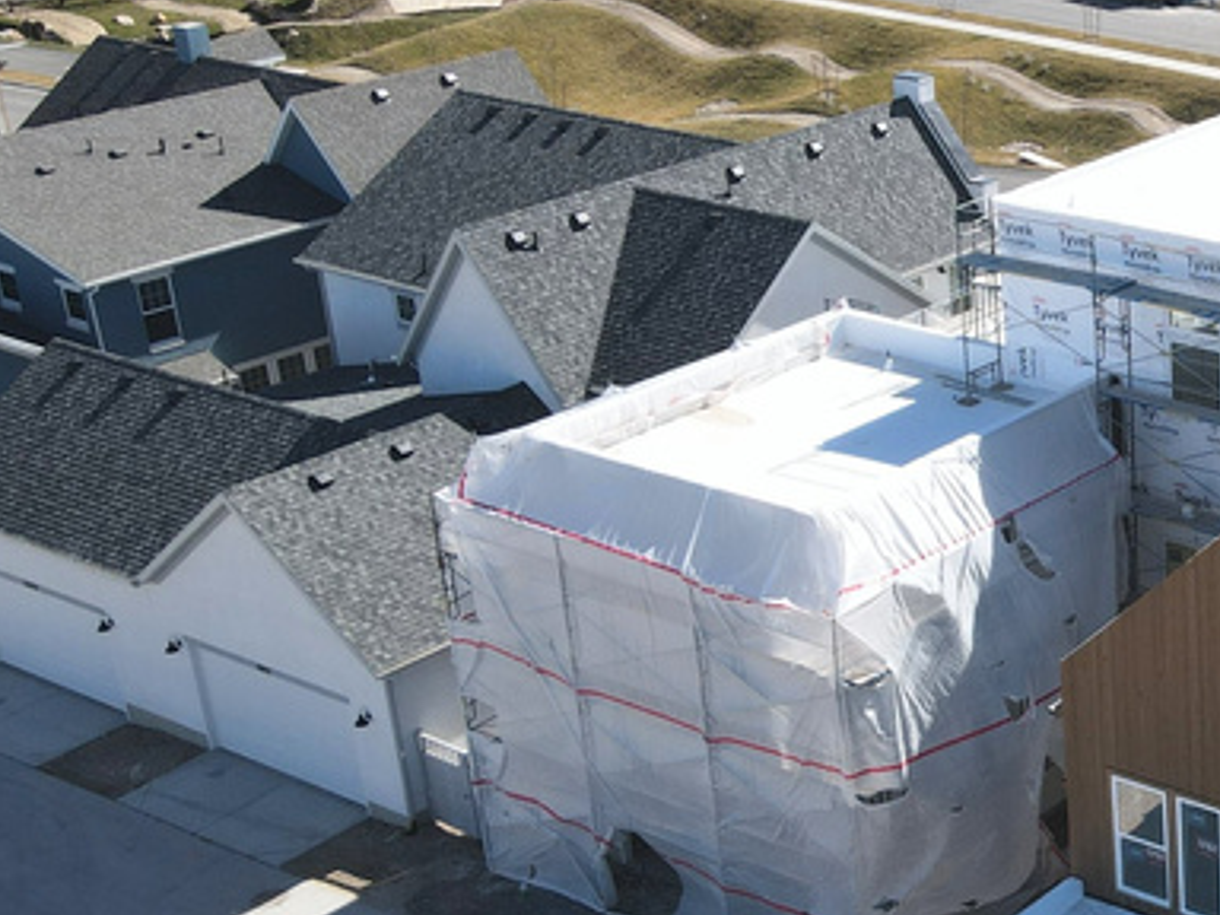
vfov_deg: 22.9
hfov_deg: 27.4
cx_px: 1382
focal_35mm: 64
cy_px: 534
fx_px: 2256
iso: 100
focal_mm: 4.5
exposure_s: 1/640
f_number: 2.8
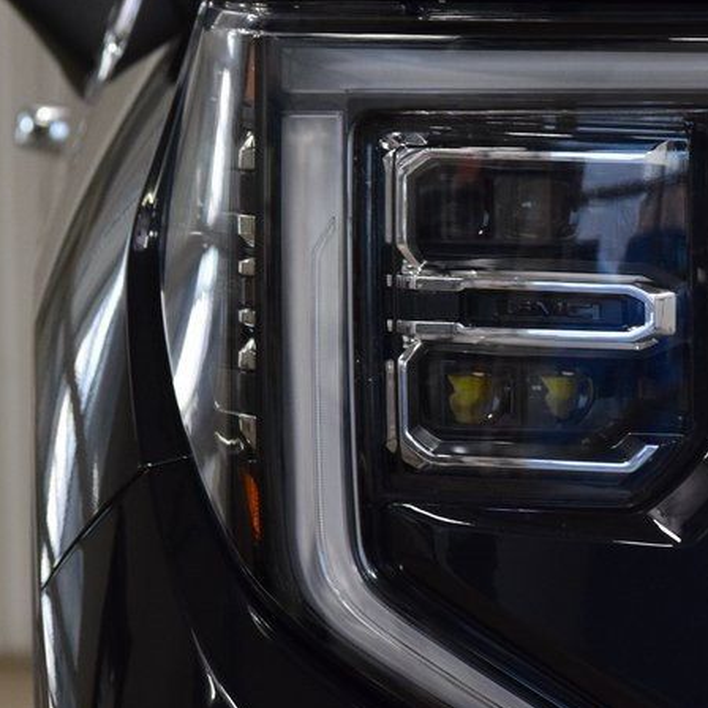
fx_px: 4721
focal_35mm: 204
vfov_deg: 8.6
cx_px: 491
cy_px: 434
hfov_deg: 8.6
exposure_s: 1/125
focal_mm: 70
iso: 1600
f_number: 6.3
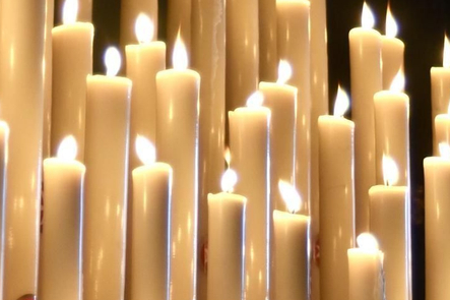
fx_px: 2349
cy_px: 131
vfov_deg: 7.3
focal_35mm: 188
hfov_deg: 10.9
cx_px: 166
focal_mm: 52
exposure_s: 1/160
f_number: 5
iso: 1400
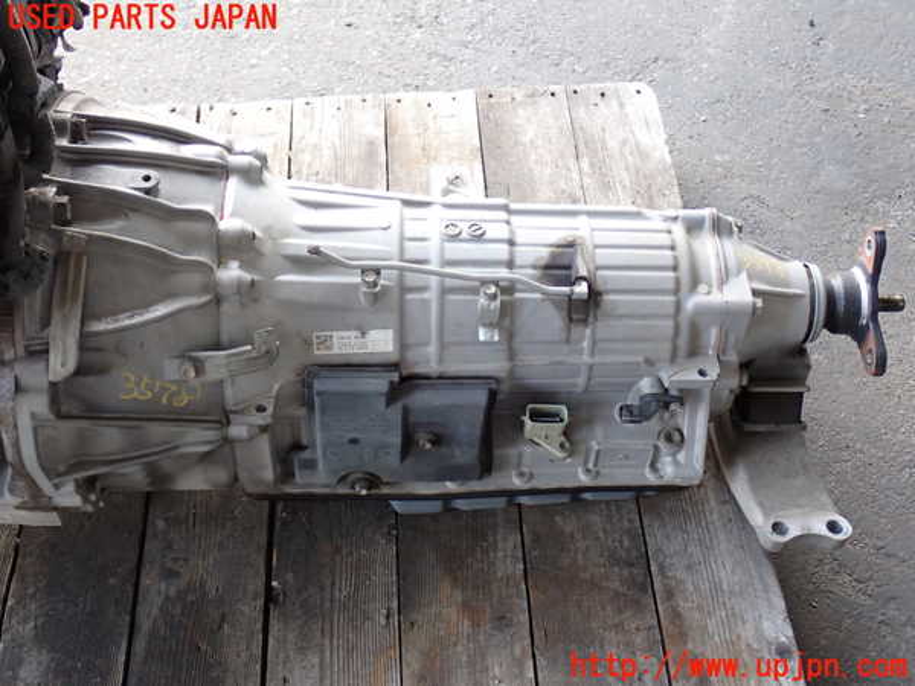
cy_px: 343
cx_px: 458
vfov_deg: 30.9
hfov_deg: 40.4
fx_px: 1242
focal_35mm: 47
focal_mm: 8.4
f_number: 3.1
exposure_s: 1/50
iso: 200
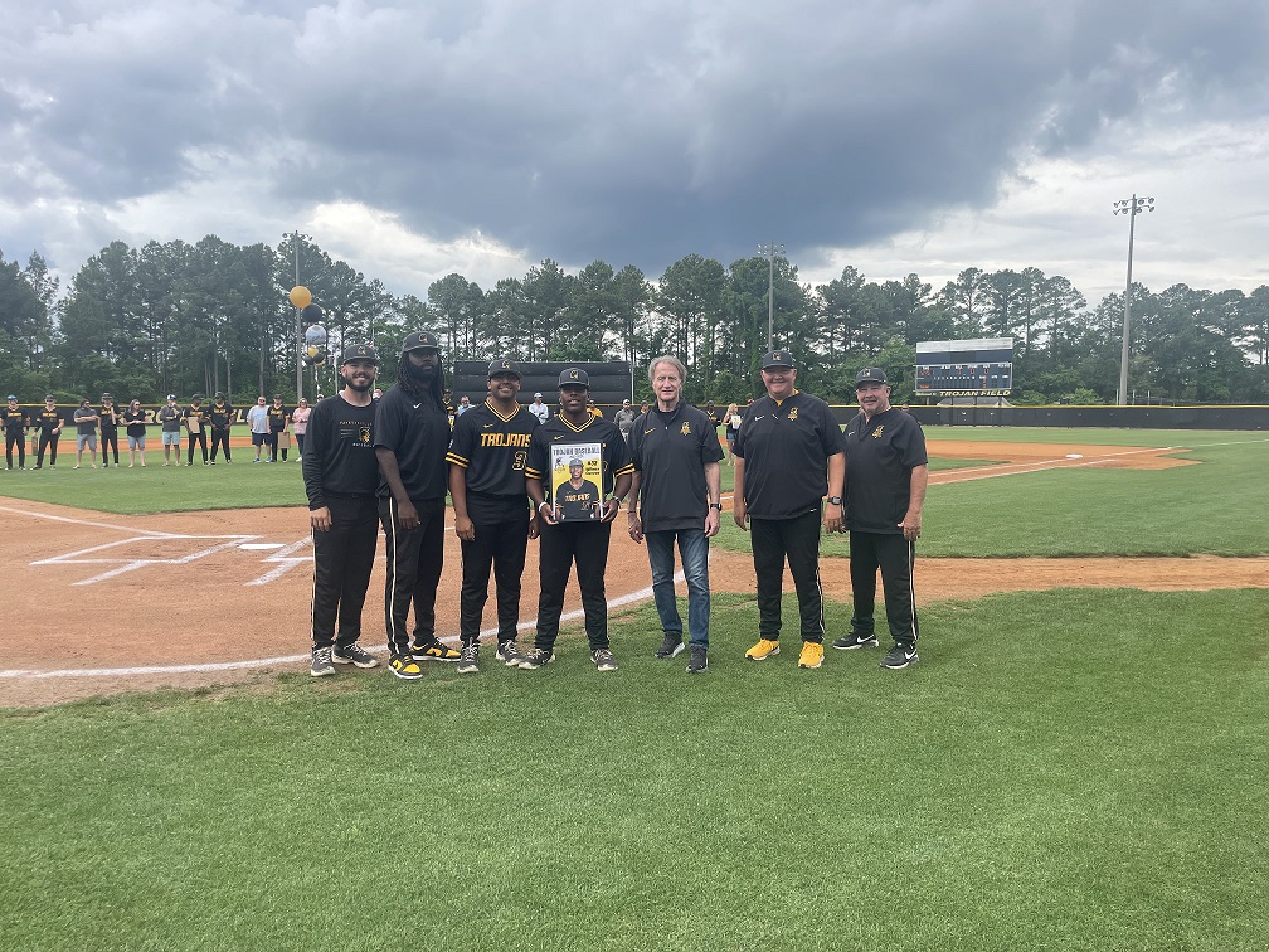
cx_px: 634
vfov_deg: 53.1
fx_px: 953
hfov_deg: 67.3
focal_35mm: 26
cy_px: 476
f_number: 1.6
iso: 32
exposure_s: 1/1401
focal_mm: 4.2
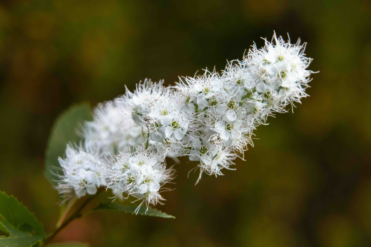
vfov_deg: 10.2
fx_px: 1381
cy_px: 124
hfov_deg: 15.3
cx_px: 186
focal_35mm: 134
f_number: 6.3
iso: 400
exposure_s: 1/250
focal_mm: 134
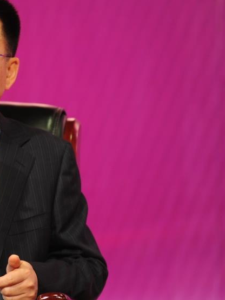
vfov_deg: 6.0
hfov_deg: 4.5
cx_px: -23
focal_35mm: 328
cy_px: 147
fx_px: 2844
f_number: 5
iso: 1600
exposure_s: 1/250
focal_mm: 185
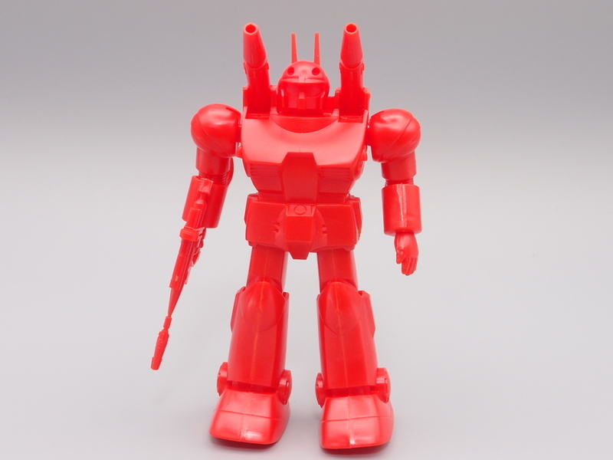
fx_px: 1151
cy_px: 230
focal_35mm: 65
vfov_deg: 22.6
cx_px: 306
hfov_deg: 29.8
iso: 100
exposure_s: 1/4
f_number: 8
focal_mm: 14.05
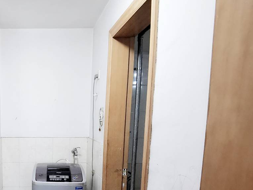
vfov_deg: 42.6
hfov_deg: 52.3
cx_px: 42
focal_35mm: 32
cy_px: 146
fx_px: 234
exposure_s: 1/33.3
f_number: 2.2
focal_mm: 2.26
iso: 640
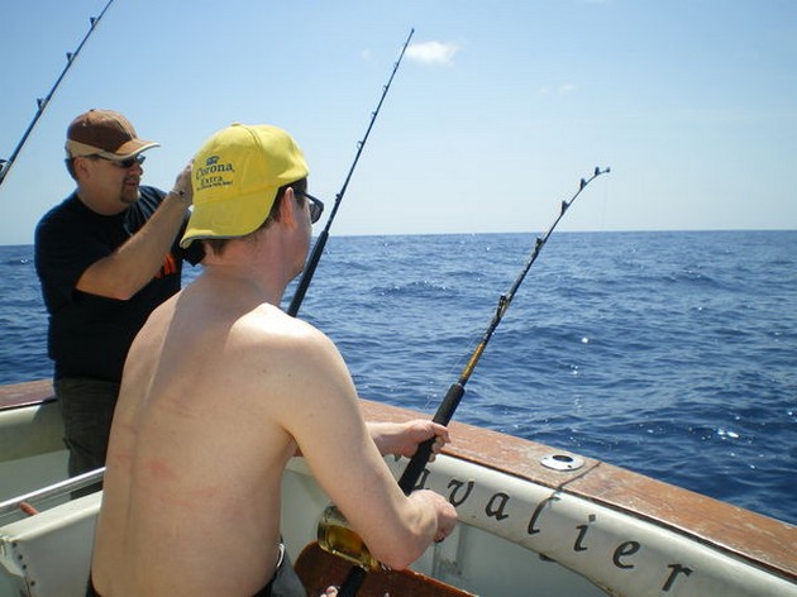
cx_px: 398
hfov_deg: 51.4
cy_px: 298
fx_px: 829
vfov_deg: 39.6
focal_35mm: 36
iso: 50
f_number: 4.6
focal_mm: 6.3
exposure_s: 1/500
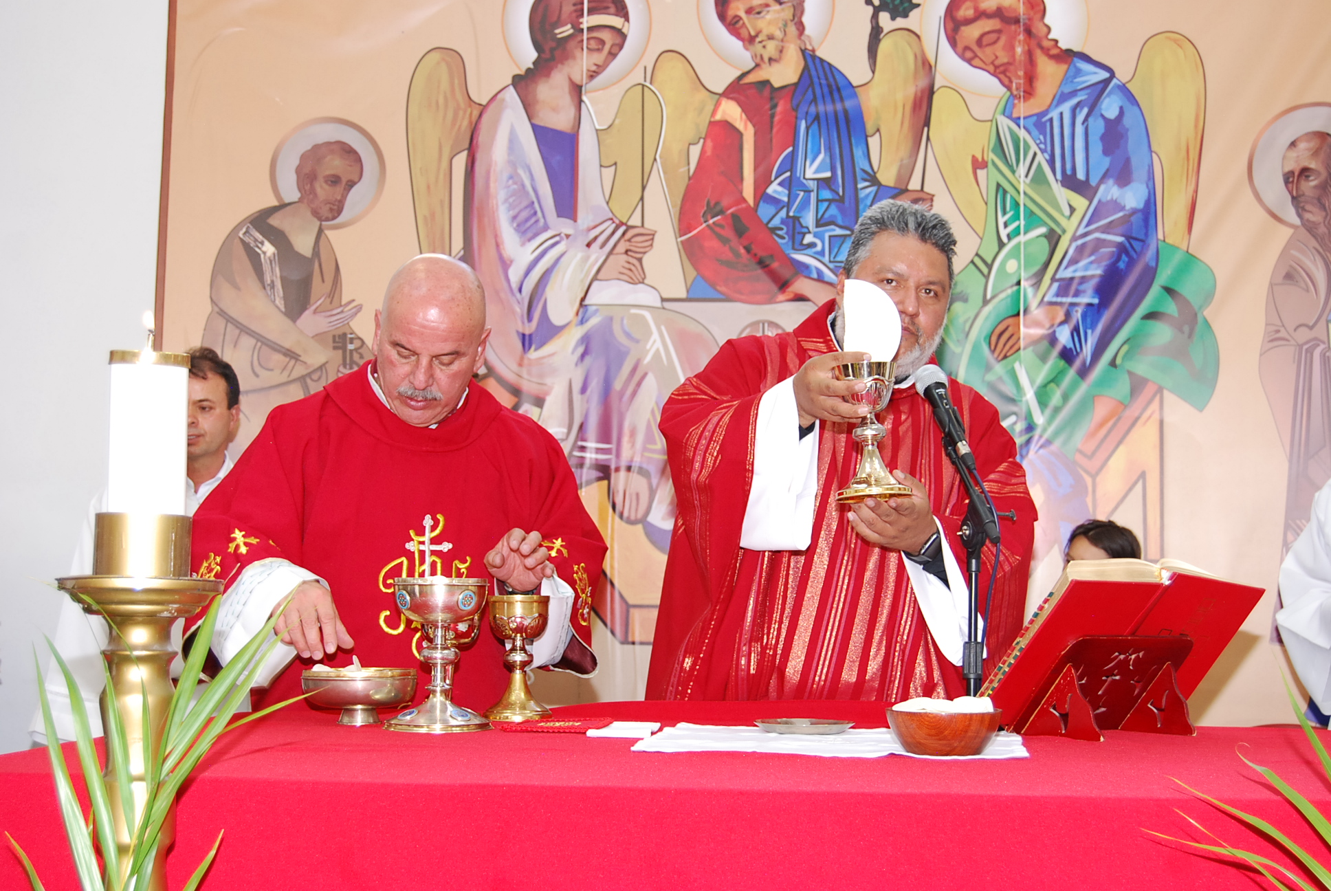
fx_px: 1888
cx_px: 666
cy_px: 446
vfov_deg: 26.6
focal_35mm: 51
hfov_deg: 38.8
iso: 500
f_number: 4.5
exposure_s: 1/60
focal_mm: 34
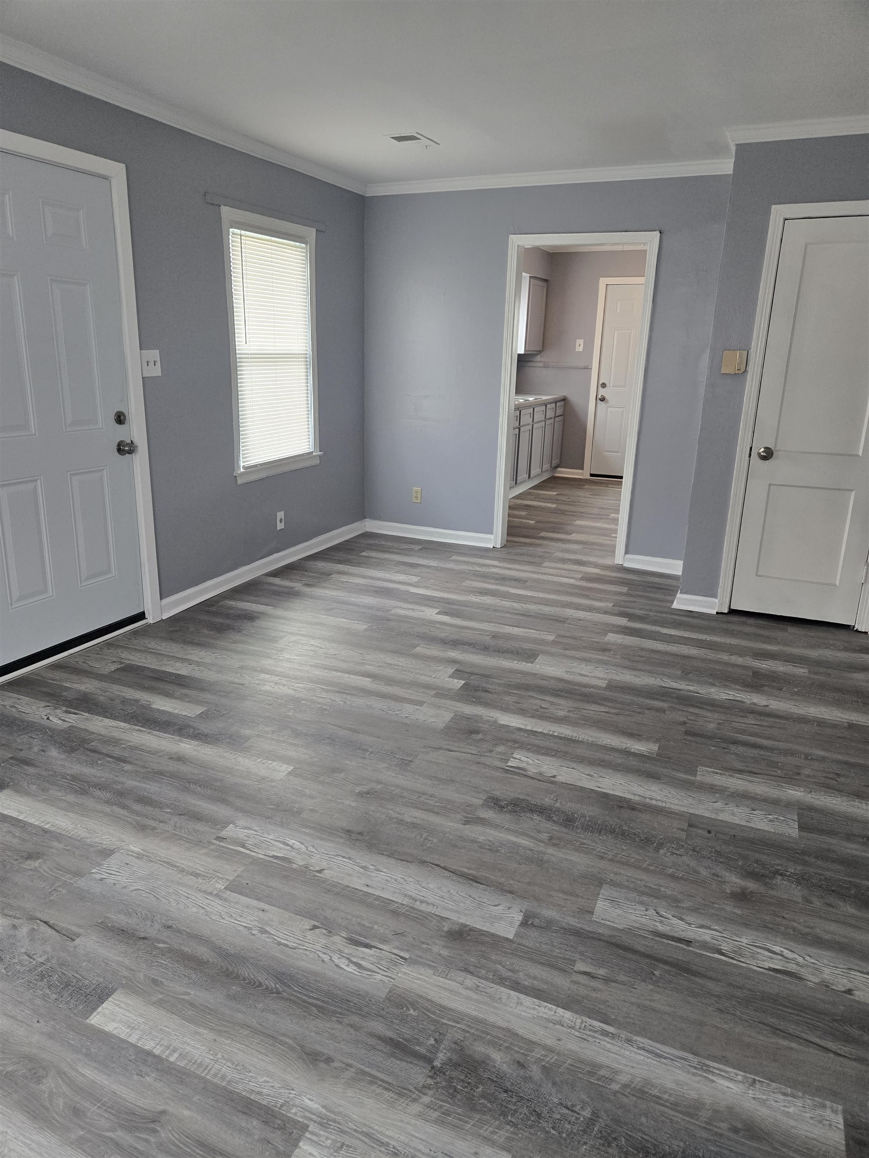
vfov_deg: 73.9
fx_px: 770
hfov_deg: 58.9
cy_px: 579
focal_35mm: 23
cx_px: 434
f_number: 1.8
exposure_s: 1/120
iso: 200
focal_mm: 5.4
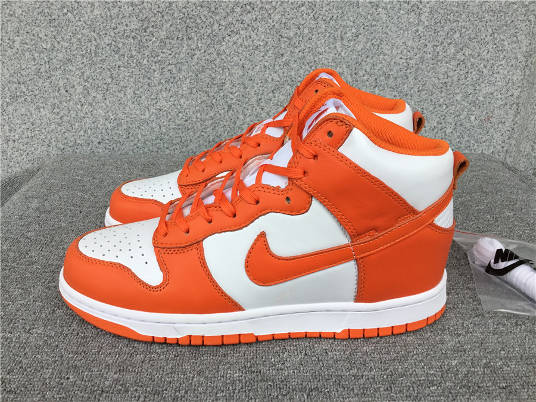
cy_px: 201
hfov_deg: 58.4
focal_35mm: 31
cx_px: 268
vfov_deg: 45.4
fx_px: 480
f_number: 2.4
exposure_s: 1/288
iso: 25
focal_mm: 3.3
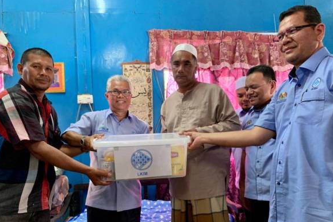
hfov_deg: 65.5
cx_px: 170
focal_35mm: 28
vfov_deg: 46.3
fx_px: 259
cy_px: 125
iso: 400
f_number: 1.8
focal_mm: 4.25
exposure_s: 1/33
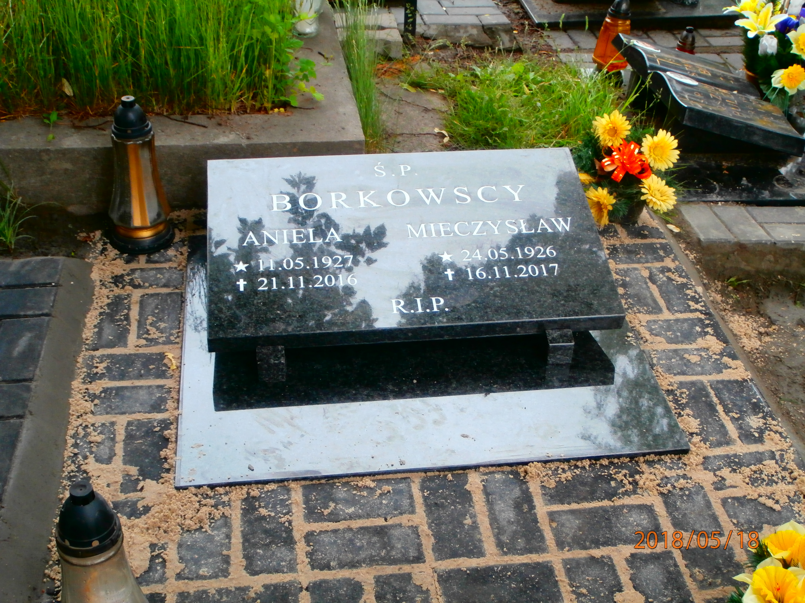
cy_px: 302
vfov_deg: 30.9
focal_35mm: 47
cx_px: 402
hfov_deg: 40.4
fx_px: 1093
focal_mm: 8.29
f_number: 4.2
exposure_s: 1/60
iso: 200
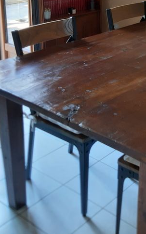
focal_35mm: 59
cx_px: 147
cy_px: 57
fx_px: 376
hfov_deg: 21.2
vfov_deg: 33.8
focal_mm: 3.93
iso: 160
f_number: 1.7
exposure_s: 1/50
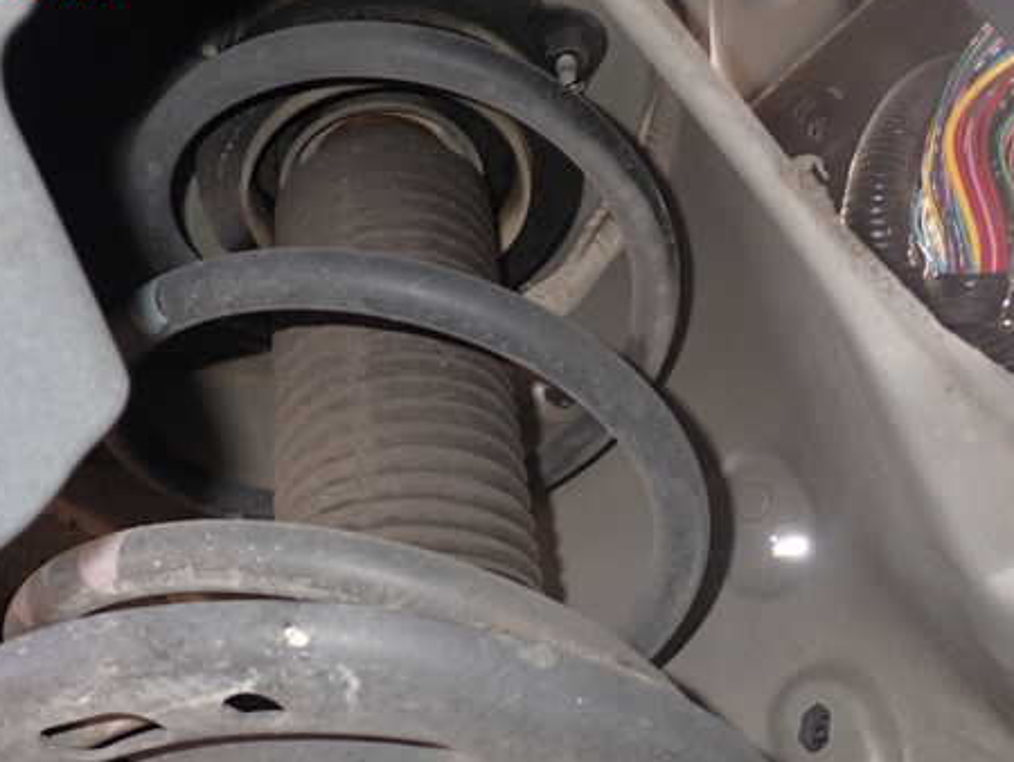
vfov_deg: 35.8
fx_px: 1172
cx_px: 374
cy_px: 462
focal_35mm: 40
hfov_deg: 46.3
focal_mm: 5.4
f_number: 6.3
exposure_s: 1/30
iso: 250
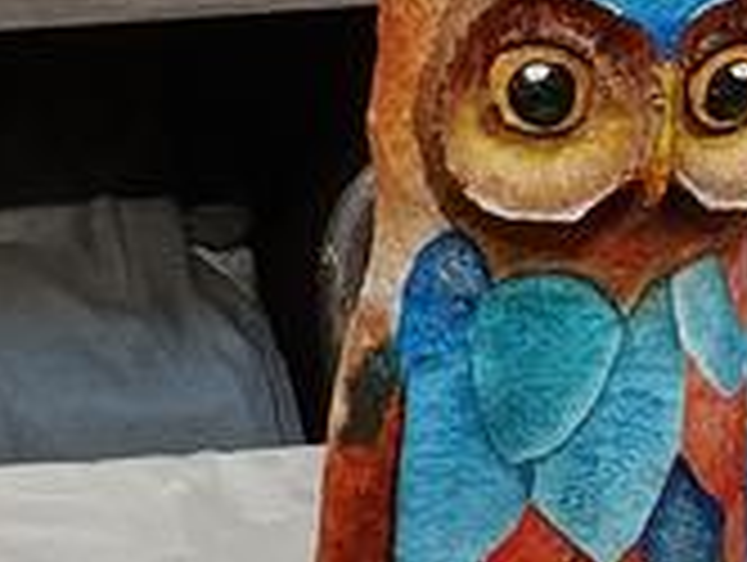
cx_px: 162
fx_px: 4992
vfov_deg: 6.4
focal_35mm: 231
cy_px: 261
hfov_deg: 8.5
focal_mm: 5.24
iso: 549
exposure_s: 1/100
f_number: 1.7
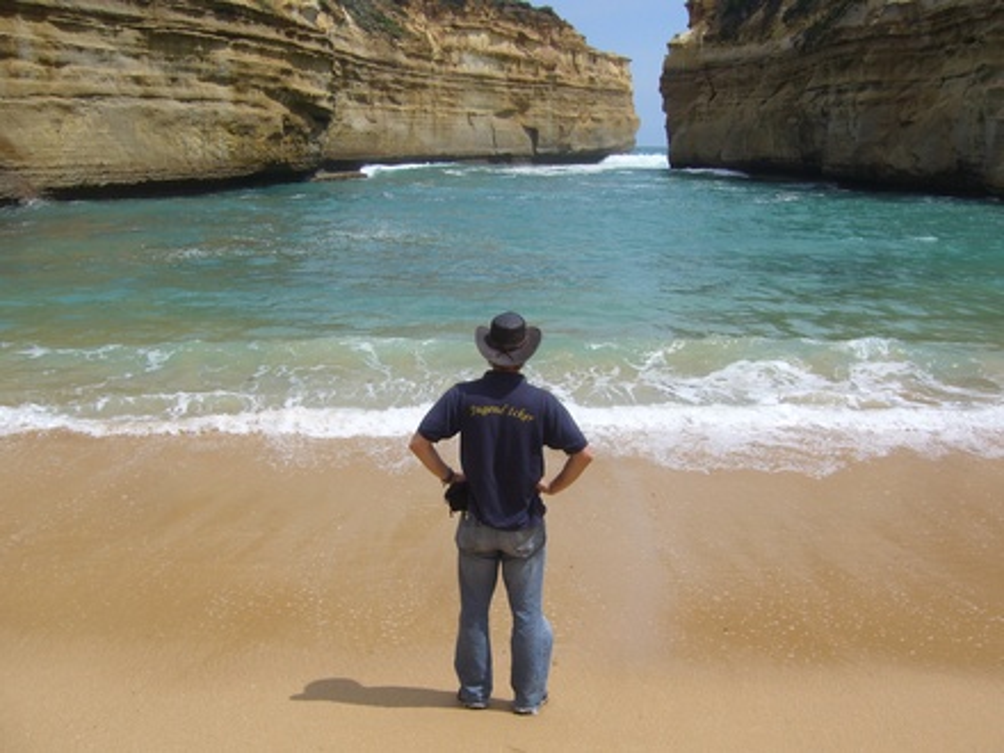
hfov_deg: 52.6
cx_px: 502
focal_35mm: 35
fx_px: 1015
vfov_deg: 40.7
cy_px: 376
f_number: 5.6
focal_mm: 5.8
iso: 80
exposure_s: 1/500
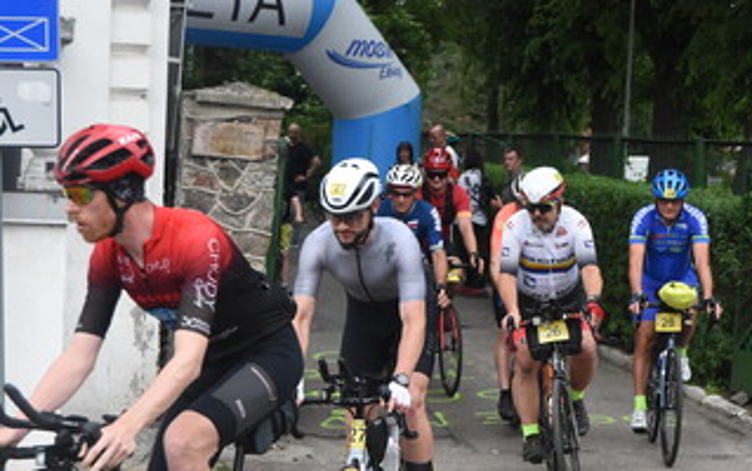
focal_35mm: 102
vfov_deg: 12.8
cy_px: 297
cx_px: 457
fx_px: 2092
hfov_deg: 20.3
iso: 1000
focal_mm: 50
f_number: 4
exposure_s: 1/2500
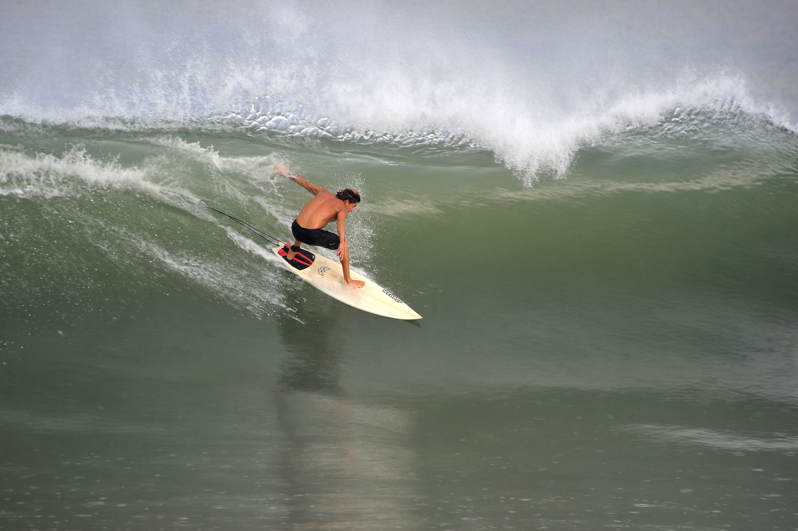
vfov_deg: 3.4
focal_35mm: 400
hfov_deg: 5.2
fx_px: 8862
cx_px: 399
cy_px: 266
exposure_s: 1/400
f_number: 5.6
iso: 250
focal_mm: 400
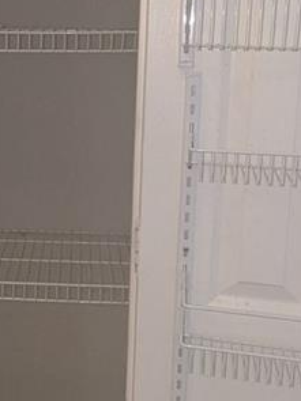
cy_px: 129
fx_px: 661
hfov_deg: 24.7
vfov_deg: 33.5
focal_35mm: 57
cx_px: 16
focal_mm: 1.83
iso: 906
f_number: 2.2
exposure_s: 1/120
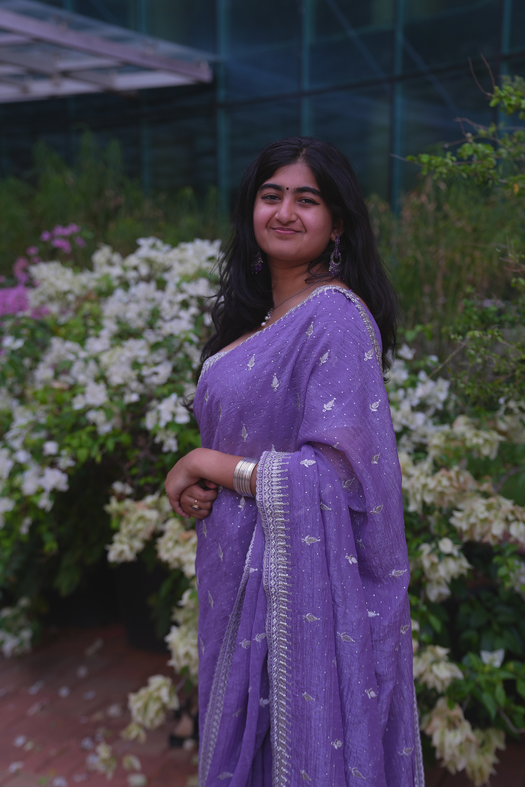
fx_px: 1028
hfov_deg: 28.6
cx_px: 262
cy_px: 394
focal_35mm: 47
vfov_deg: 41.9
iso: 64
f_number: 2.8
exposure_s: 1/80
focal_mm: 47
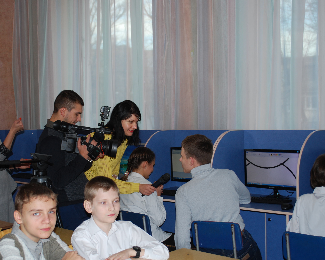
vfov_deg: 27.6
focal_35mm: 55
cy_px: 139
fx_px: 529
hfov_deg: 34.1
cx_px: 134
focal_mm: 30
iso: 200
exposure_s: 1/60
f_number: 4.8
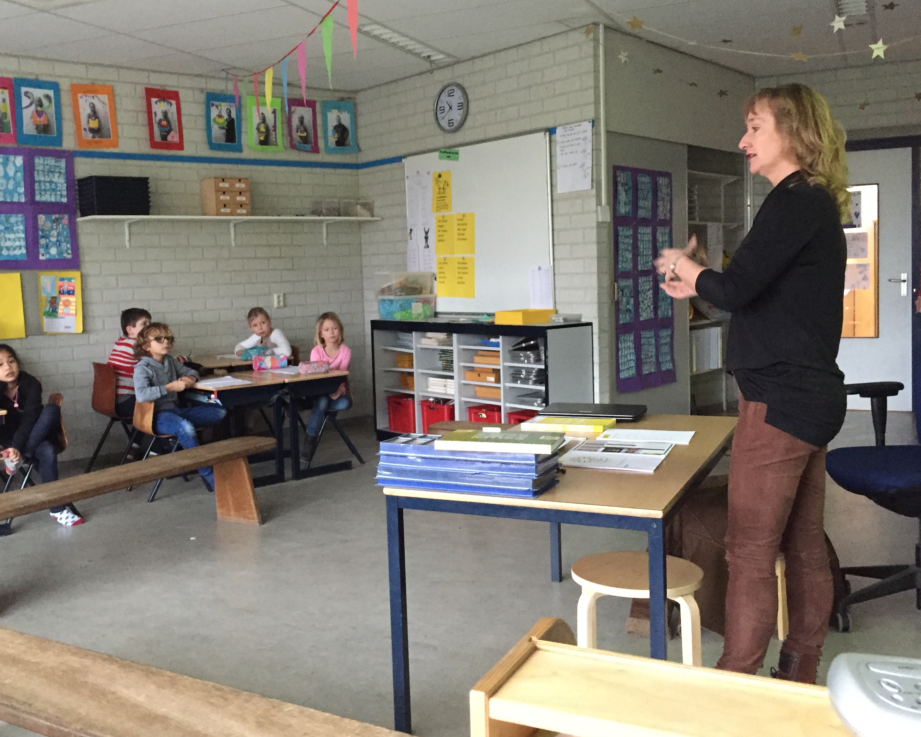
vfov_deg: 42.2
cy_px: 339
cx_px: 401
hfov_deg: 51.4
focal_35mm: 35
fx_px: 954
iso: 400
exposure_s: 1/17
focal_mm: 4.15
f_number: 2.2
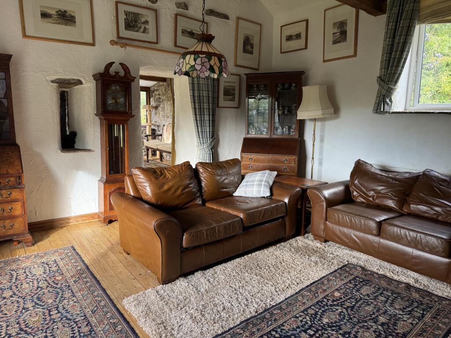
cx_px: 226
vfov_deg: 56.8
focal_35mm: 24
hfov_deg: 71.6
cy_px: 169
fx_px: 313
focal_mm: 6.76
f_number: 1.78
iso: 160
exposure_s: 1/121
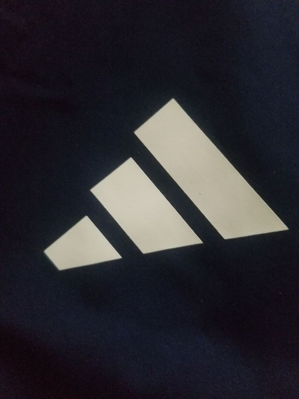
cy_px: 200
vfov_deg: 67.3
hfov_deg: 53.1
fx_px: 299
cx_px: 150
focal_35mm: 26
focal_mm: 4.25
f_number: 1.7
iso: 800
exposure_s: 1/30
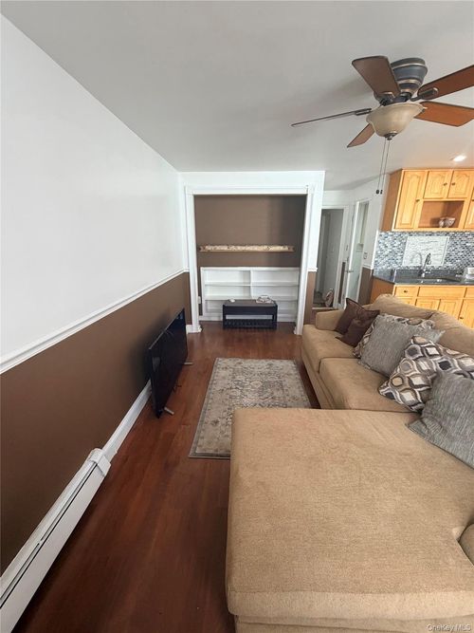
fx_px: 256
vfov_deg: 102.1
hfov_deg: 85.7
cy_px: 316
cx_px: 237
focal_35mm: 14
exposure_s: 1/120
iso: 320
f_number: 2.2
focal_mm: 2.22
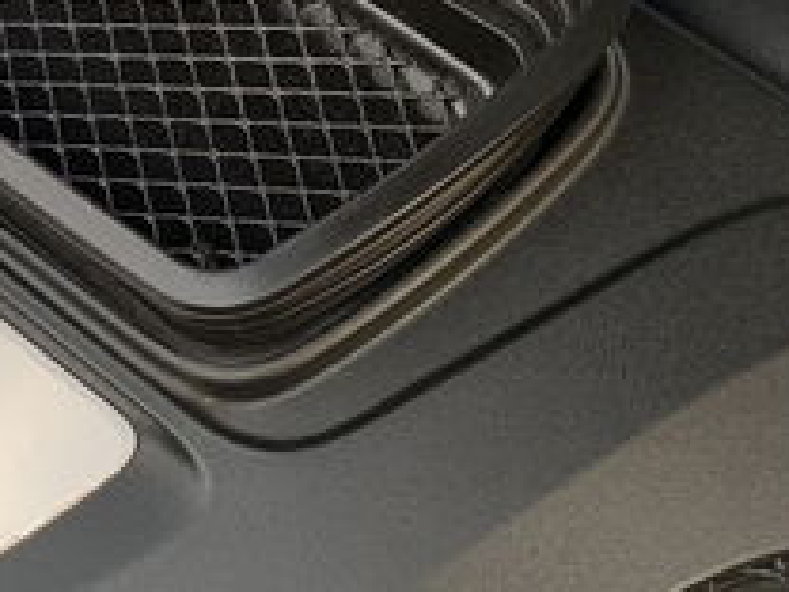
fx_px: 2188
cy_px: 76
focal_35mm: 96
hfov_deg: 18.3
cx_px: -372
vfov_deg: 15.3
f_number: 1.8
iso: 40
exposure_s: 1/121
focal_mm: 4.25
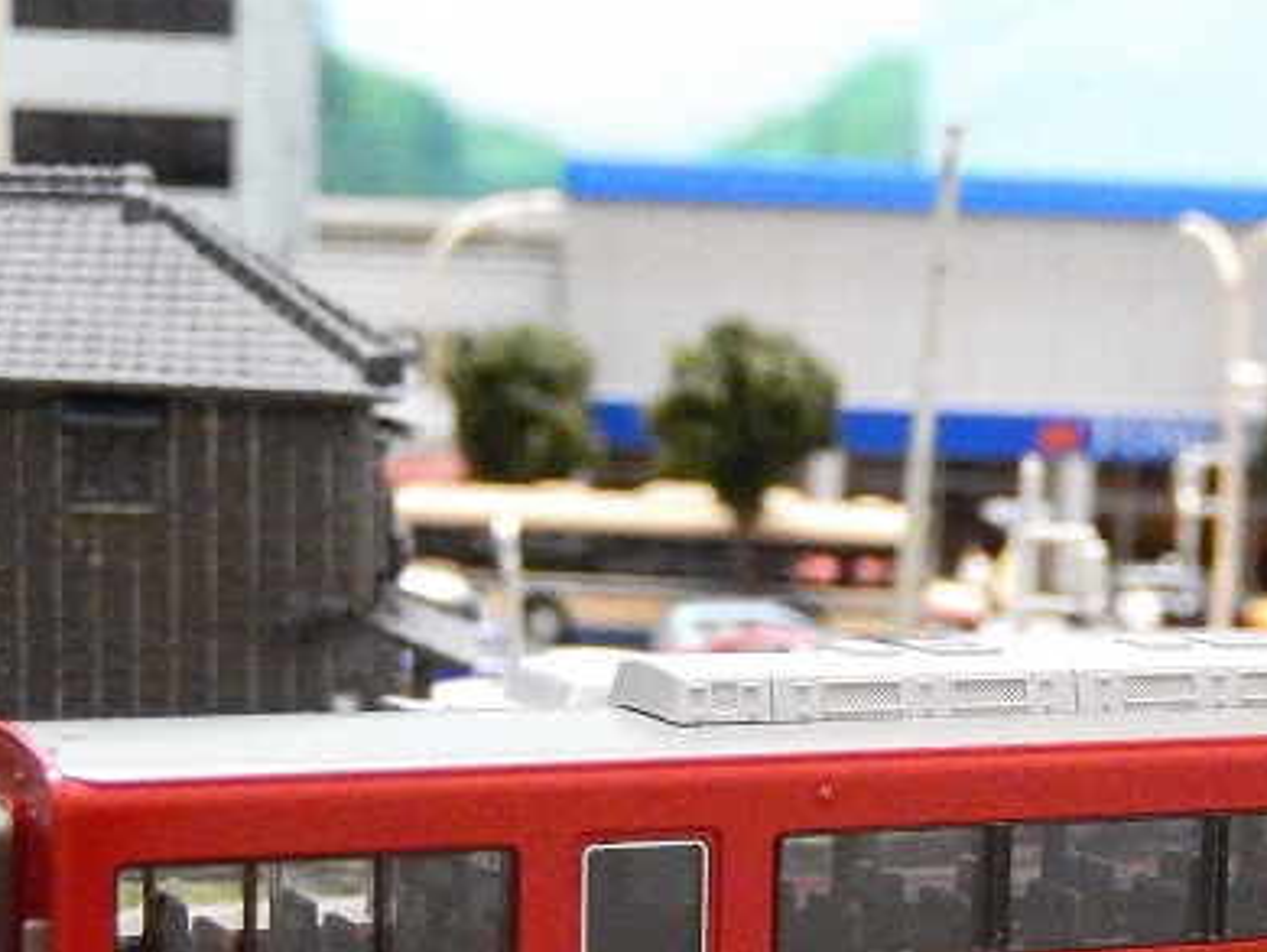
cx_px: 1069
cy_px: 820
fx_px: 3809
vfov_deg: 14.1
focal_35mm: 104
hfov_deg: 18.7
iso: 3200
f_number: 4.6
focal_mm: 10.4
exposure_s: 1/30
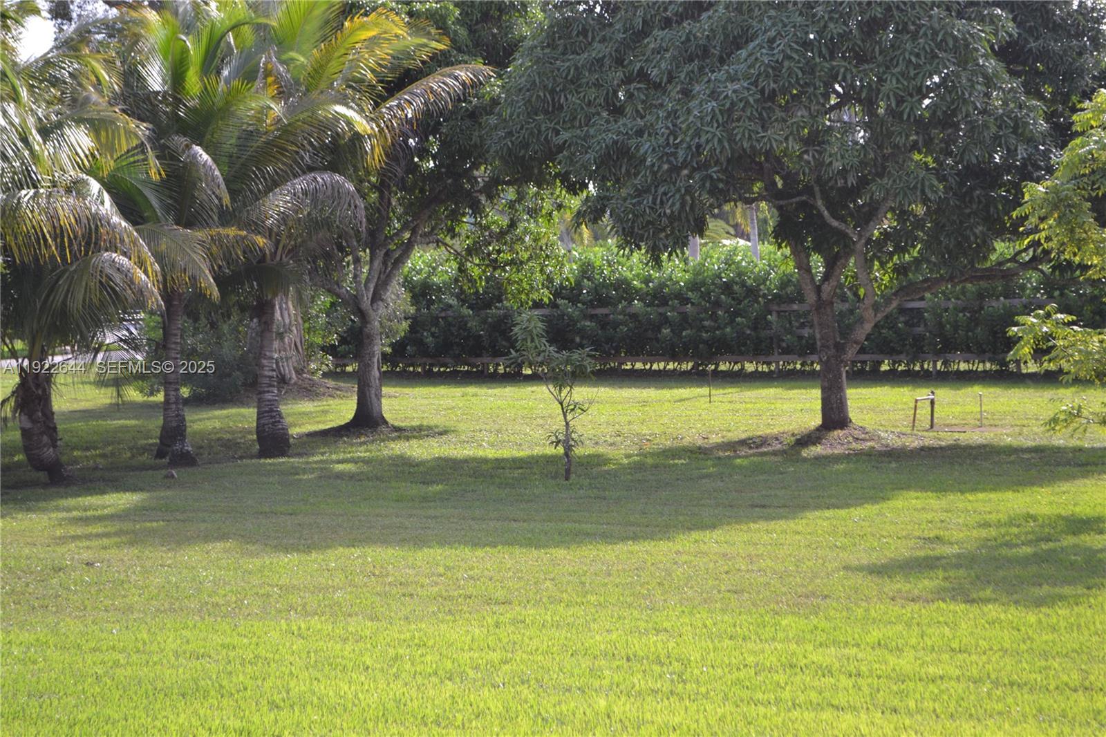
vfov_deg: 16.5
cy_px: 368
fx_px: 2534
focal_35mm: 82
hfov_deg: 24.6
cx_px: 553
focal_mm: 55
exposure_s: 1/125
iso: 180
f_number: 5.6
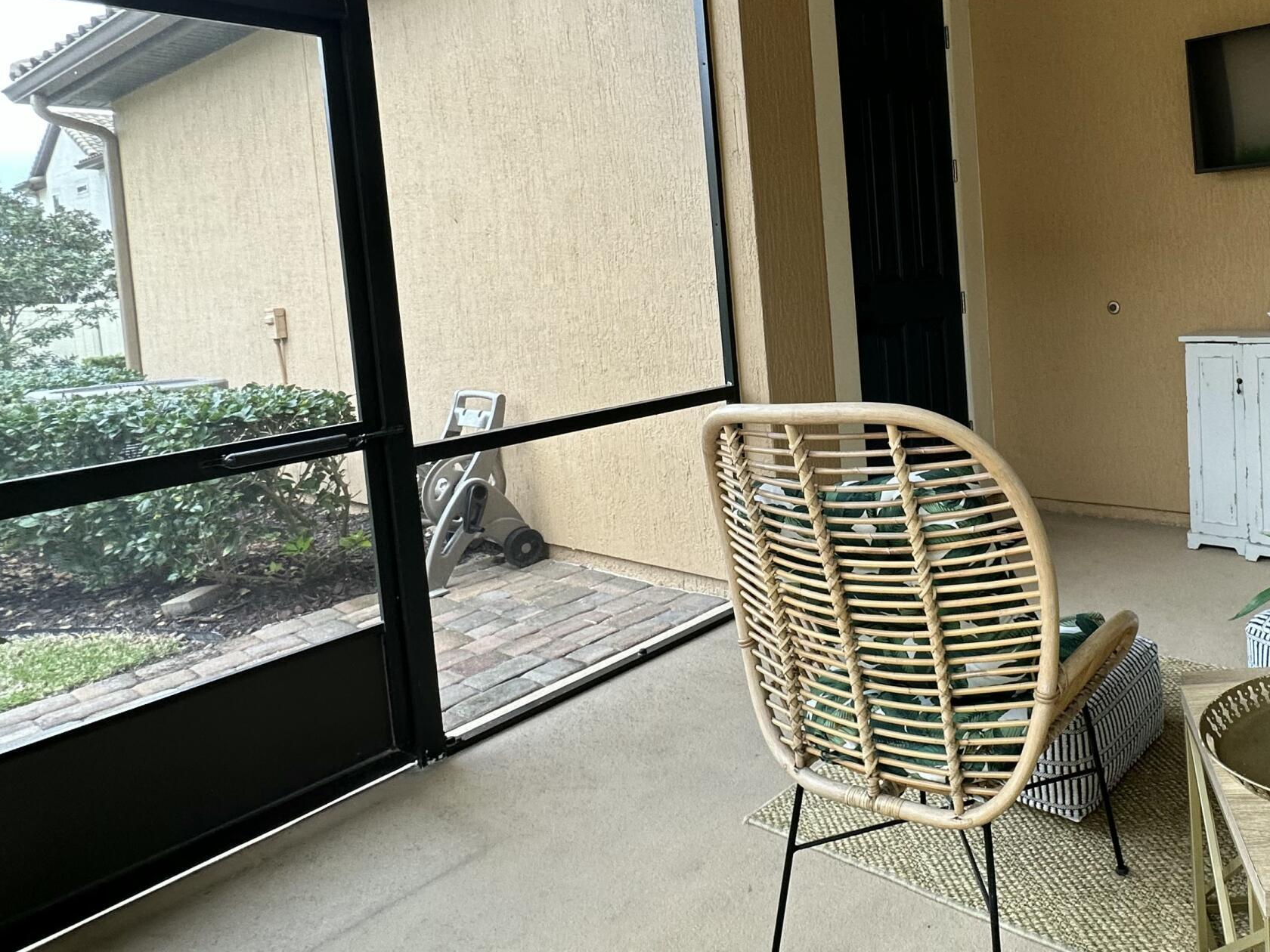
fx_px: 917
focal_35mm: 25
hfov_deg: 64.2
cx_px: 989
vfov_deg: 53.8
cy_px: 315
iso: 80
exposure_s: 1/99
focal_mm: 2.22
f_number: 2.2
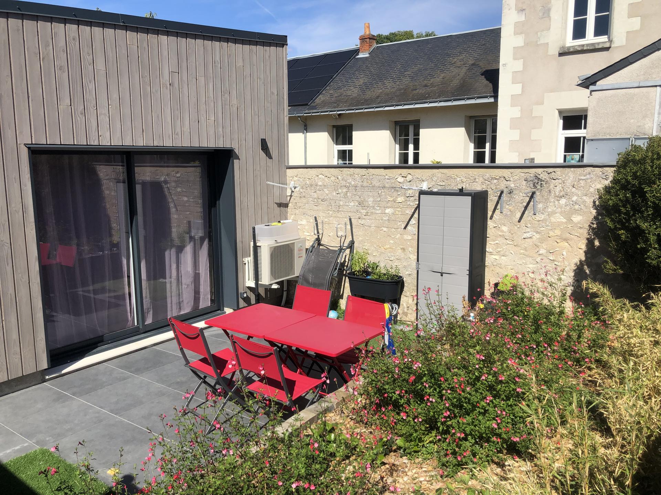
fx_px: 535
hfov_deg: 63.4
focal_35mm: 28
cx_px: 330
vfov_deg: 49.7
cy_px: 248
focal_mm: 3.99
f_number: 1.8
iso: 20
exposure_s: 1/2667
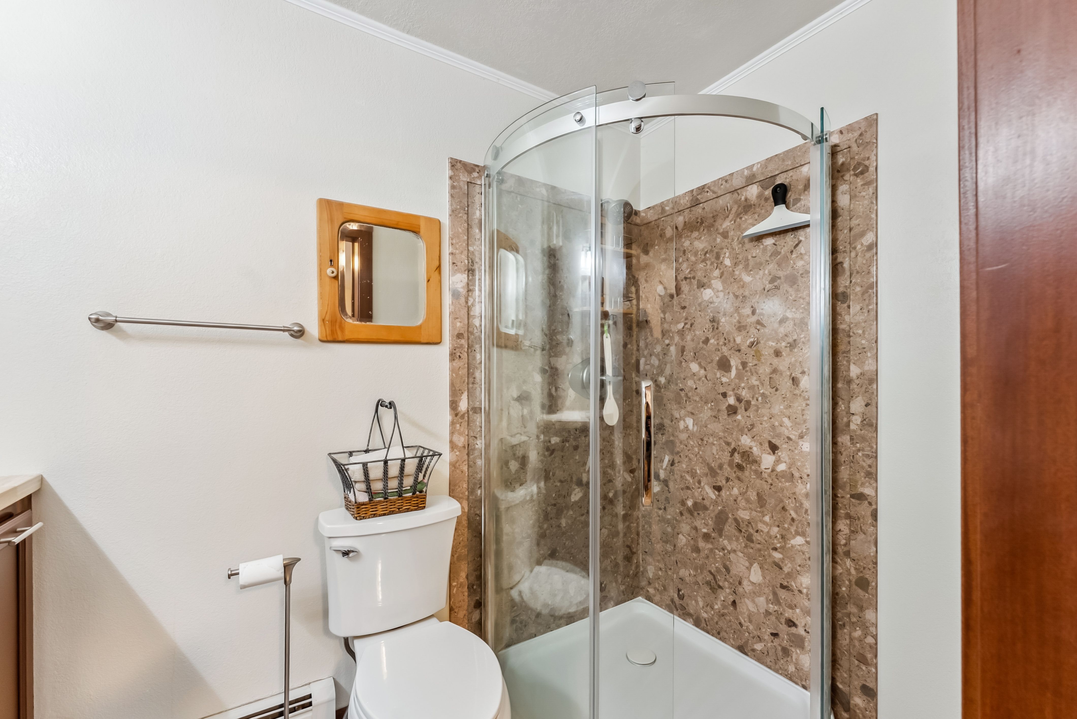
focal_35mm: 14
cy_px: 360
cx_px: 538
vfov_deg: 81.3
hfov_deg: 104.2
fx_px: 419
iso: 800
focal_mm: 14
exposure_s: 1/10
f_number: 8
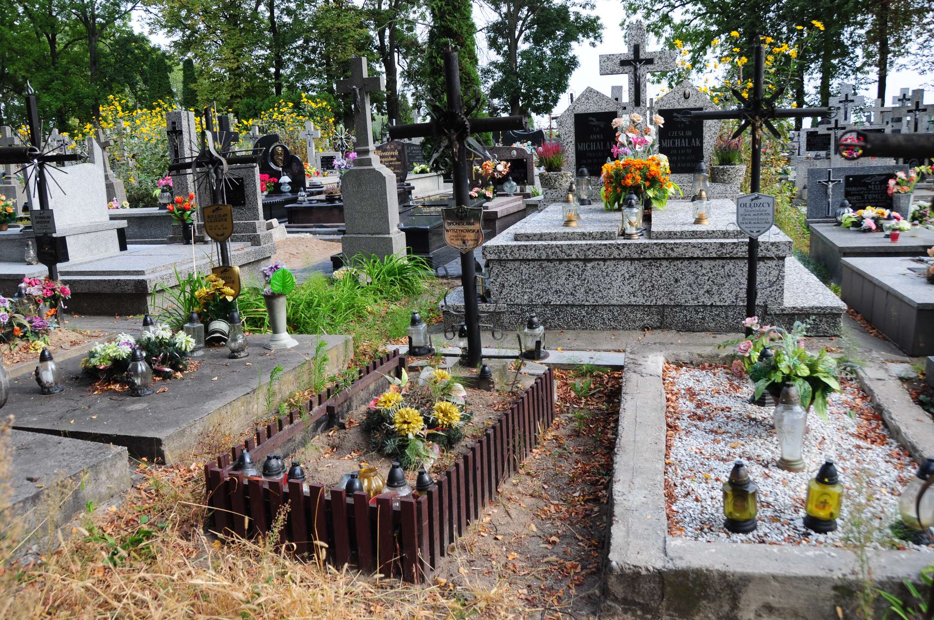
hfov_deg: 67.4
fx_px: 700
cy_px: 310
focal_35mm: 27
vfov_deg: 47.8
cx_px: 467
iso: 250
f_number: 5
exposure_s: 1/400
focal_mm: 18
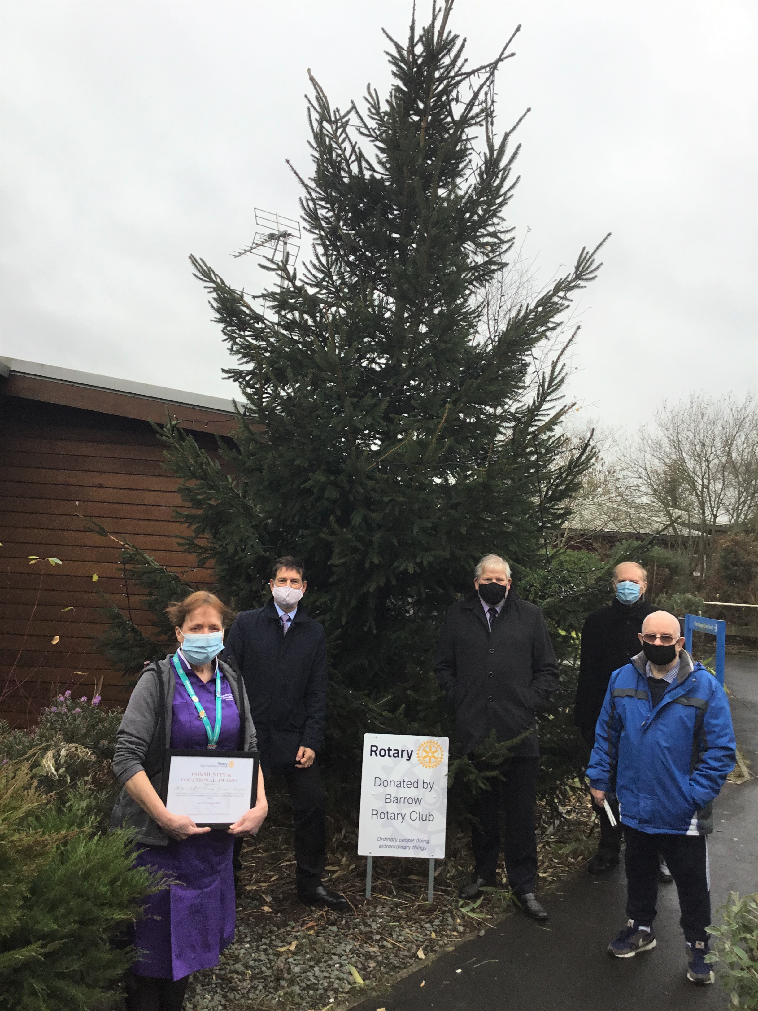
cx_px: 379
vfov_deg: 58.4
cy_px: 506
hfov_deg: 45.4
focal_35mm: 31
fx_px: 905
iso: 25
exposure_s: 1/100
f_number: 2.4
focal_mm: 3.3
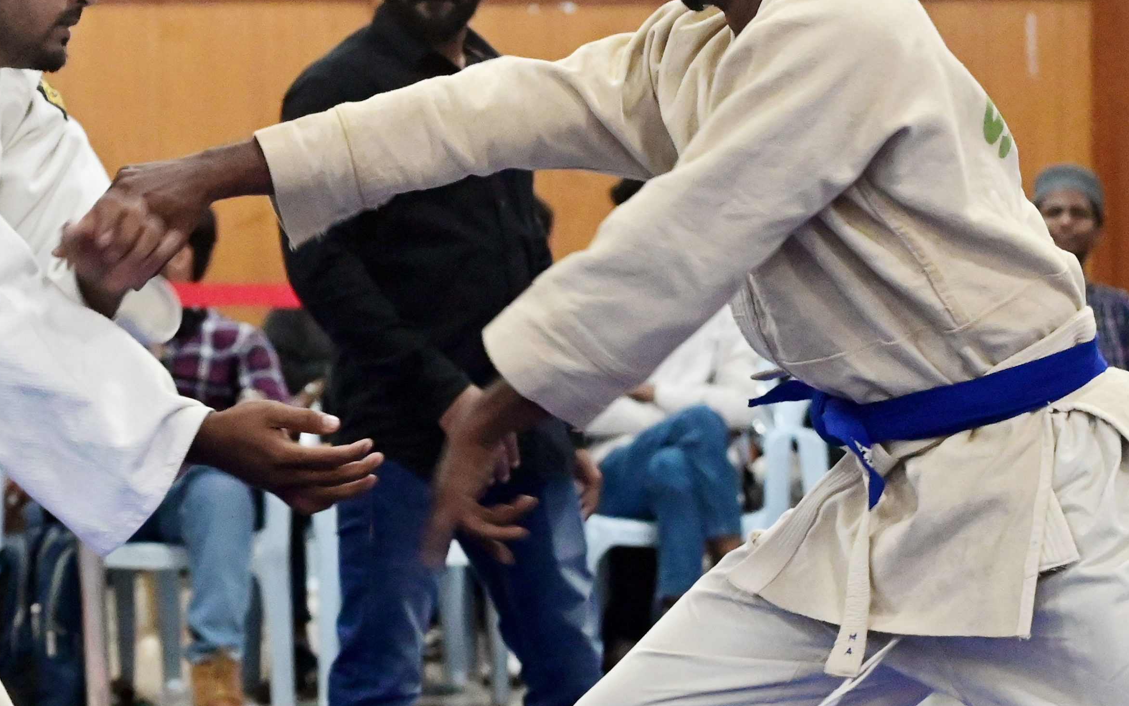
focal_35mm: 160
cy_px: 386
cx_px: 262
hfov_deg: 13.0
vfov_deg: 8.2
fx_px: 4923
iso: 8000
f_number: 4
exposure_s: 1/400
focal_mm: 61
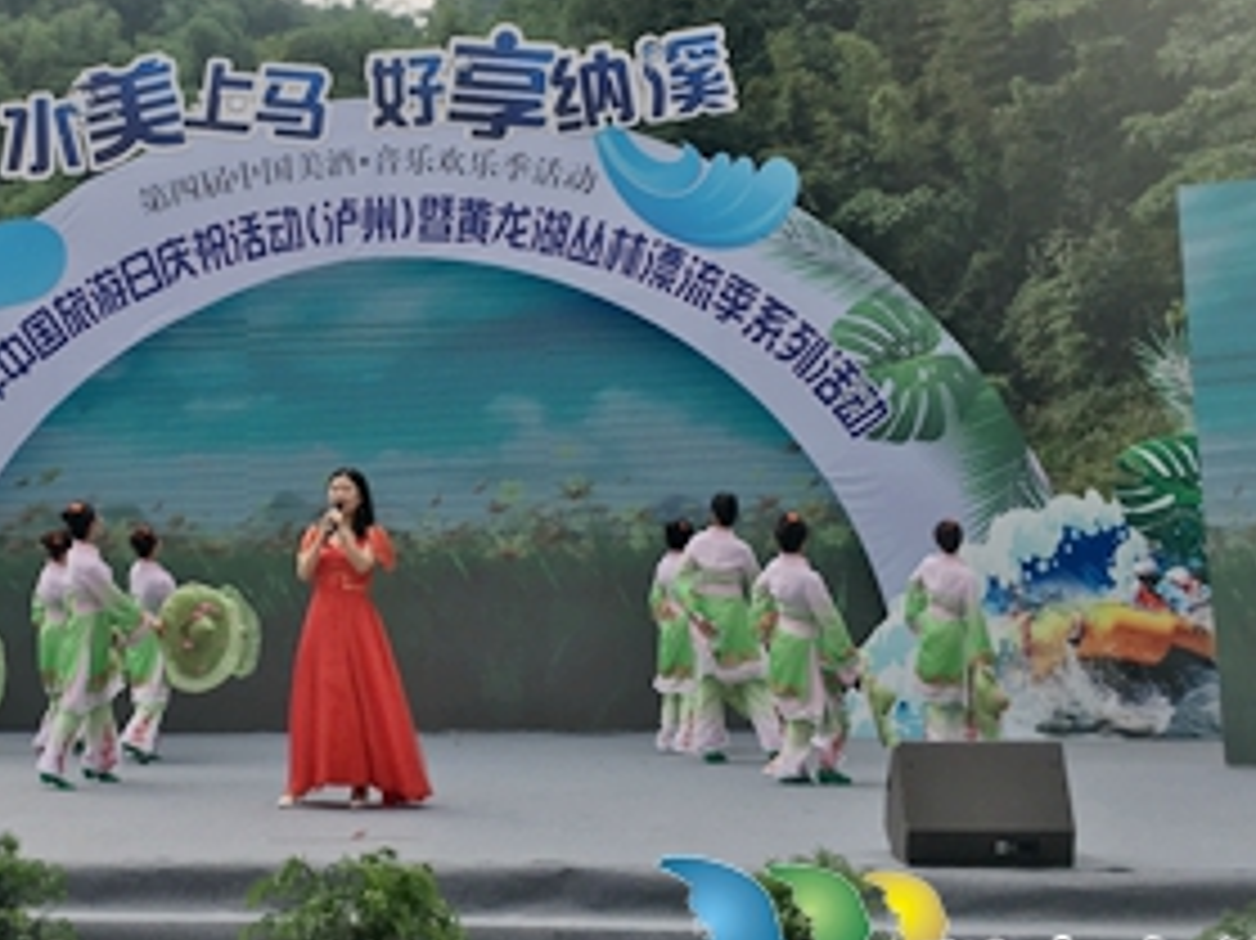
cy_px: 322
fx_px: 1886
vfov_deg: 27.9
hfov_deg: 36.0
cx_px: 320
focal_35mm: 52
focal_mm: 4.15
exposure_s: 1/2079
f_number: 2.2
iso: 25
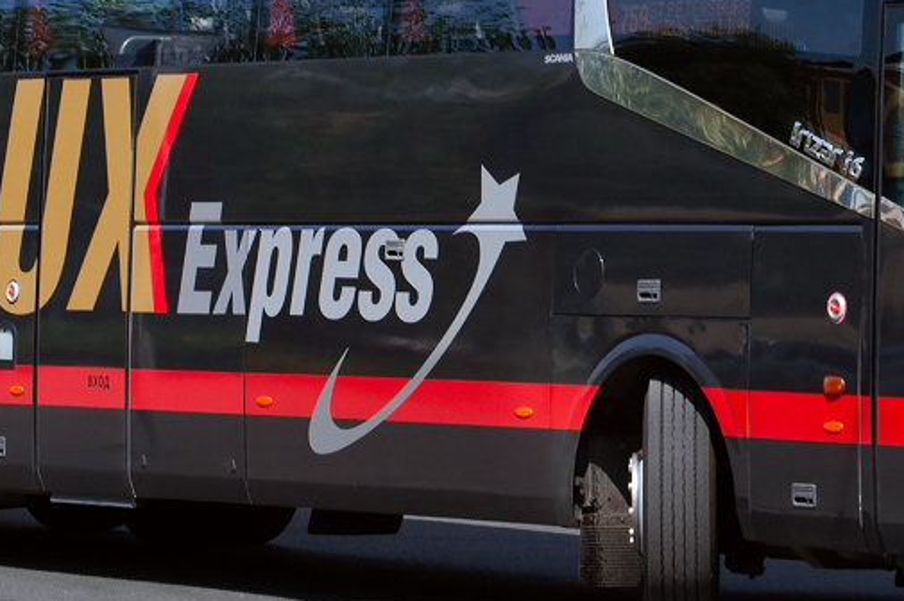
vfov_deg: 6.4
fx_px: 5370
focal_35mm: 214
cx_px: 591
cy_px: -184
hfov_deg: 9.6
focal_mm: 48
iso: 200
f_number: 8
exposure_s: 1/400
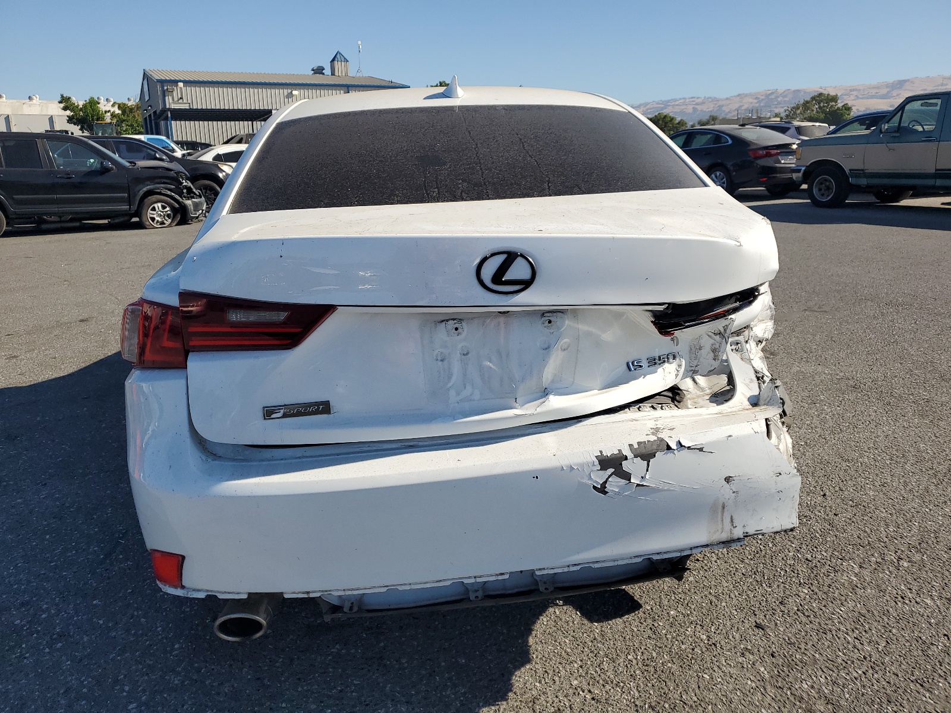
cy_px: 356
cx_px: 476
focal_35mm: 26
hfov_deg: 67.3
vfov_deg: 53.1
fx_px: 714
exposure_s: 1/5000
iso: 50
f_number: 1.5
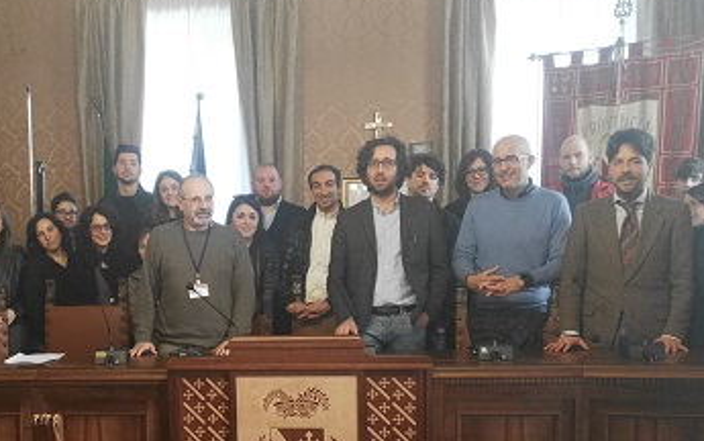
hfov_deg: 45.5
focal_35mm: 43
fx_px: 825
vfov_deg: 29.2
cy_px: 352
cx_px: 237
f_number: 2
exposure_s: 1/33
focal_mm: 2.96
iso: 226
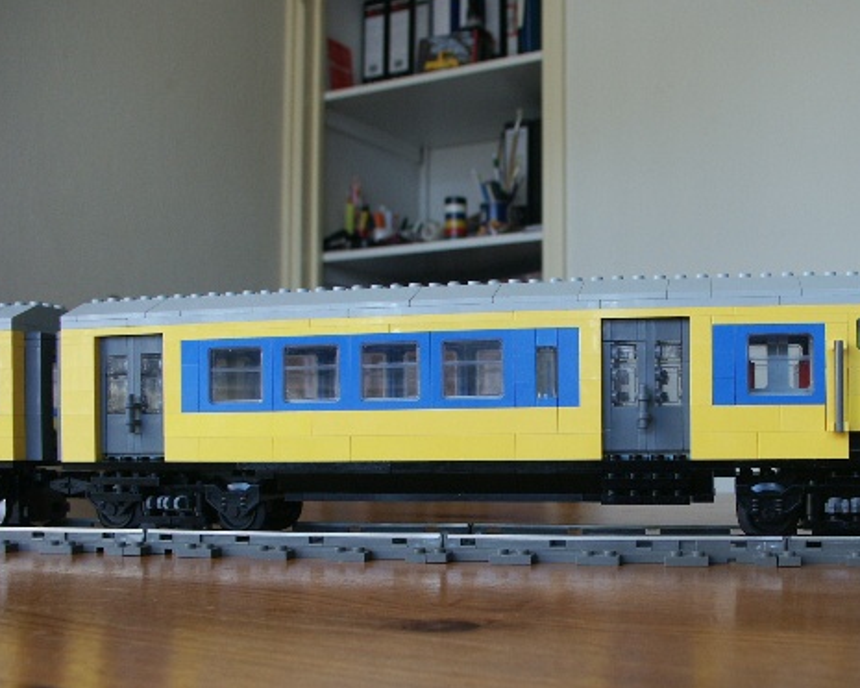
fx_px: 993
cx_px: 581
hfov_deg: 46.0
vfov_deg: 38.0
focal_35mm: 39
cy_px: 425
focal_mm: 7.65
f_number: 2.8
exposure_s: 1/60
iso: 100
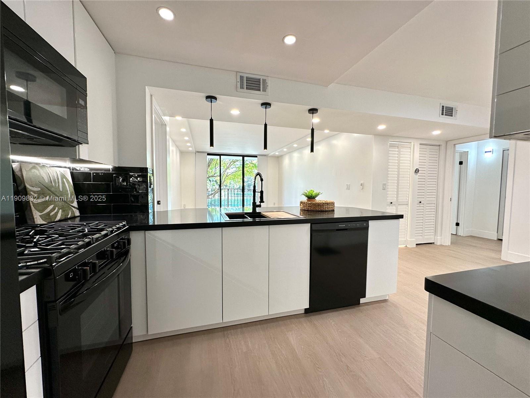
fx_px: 214
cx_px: 265
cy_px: 199
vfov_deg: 85.7
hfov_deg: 102.1
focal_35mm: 14
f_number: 2.2
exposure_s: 1/120
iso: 80
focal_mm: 2.22
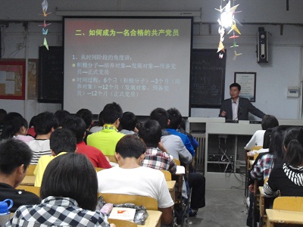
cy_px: 114
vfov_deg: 23.3
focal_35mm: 63
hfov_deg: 30.7
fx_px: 551
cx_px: 152
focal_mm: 11.2
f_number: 4.2
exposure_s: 1/8
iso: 400
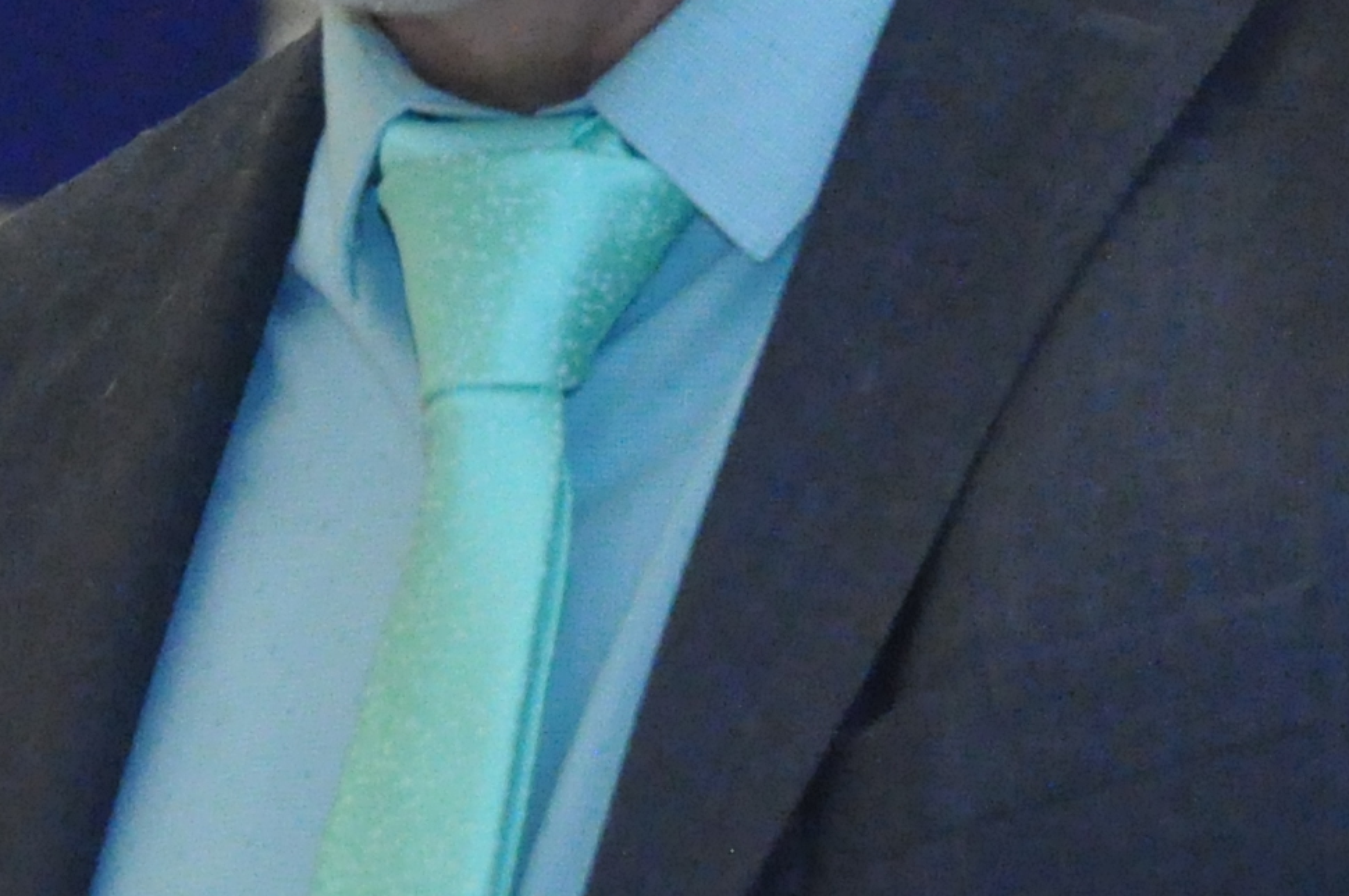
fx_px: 26053
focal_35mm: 696
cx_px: 345
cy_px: -562
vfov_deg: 2.0
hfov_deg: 3.0
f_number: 5.6
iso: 3200
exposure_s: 1/125
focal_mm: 105
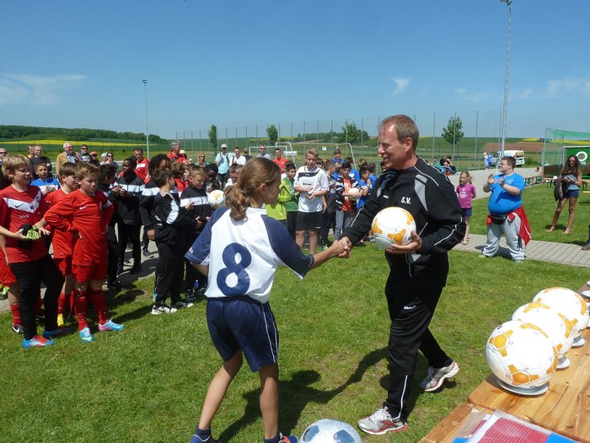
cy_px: 222
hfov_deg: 69.4
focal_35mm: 25
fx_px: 426
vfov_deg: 54.9
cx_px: 295
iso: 80
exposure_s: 1/500
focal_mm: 4.1
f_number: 5
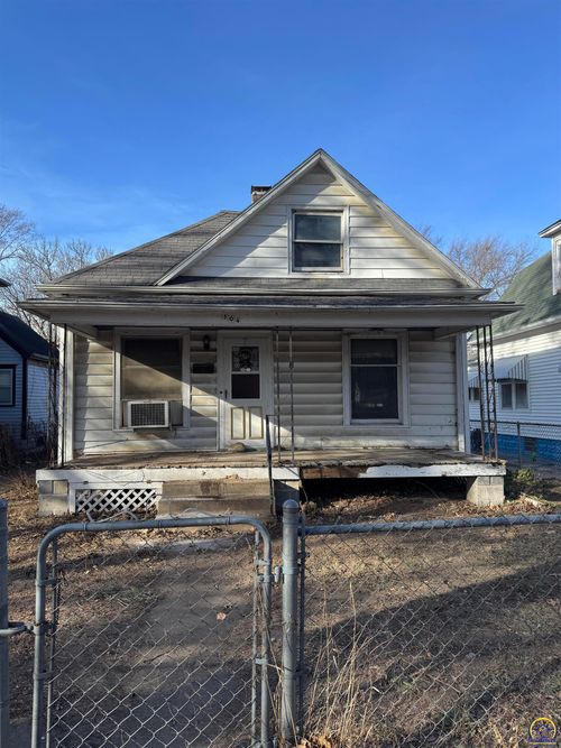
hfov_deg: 56.8
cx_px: 280
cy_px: 374
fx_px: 519
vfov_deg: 71.6
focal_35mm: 24
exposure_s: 1/1524
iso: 80
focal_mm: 6.76
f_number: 1.78
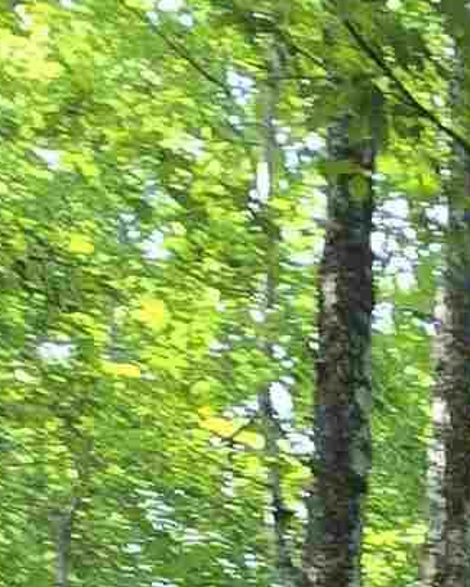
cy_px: 1561
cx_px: 1043
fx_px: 1669
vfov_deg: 12.8
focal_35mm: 96
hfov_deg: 13.1
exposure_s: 1/100
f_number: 2.2
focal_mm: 2.2
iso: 160
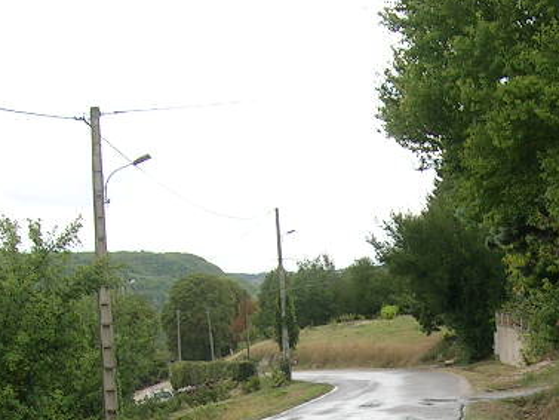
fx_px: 1535
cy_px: 491
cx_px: 584
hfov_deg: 19.9
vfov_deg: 15.1
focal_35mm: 95
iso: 50
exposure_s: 1/156
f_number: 4.8
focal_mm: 5.4
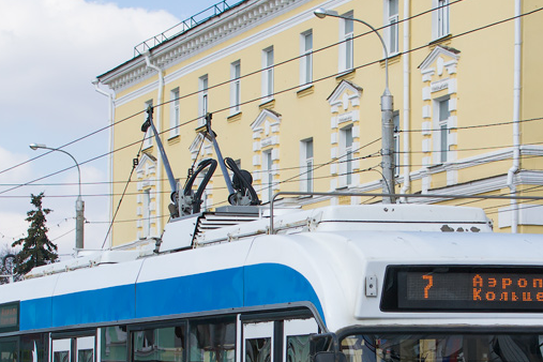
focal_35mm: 124
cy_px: 331
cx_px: 378
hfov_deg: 16.4
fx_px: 1873
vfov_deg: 11.0
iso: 200
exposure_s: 1/800
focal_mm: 35
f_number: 6.3
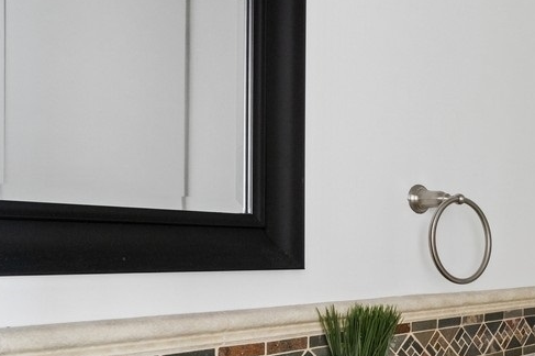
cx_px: 832
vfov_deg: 28.7
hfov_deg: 27.1
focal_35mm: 46
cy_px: 272
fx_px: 683
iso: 800
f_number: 9.5
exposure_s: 1/2
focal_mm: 14
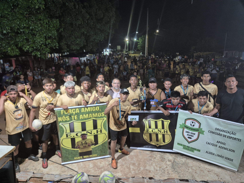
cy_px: 92
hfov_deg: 73.9
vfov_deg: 58.9
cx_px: 122
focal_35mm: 23
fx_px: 162
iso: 640
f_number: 1.8
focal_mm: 5.4
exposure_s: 1/60
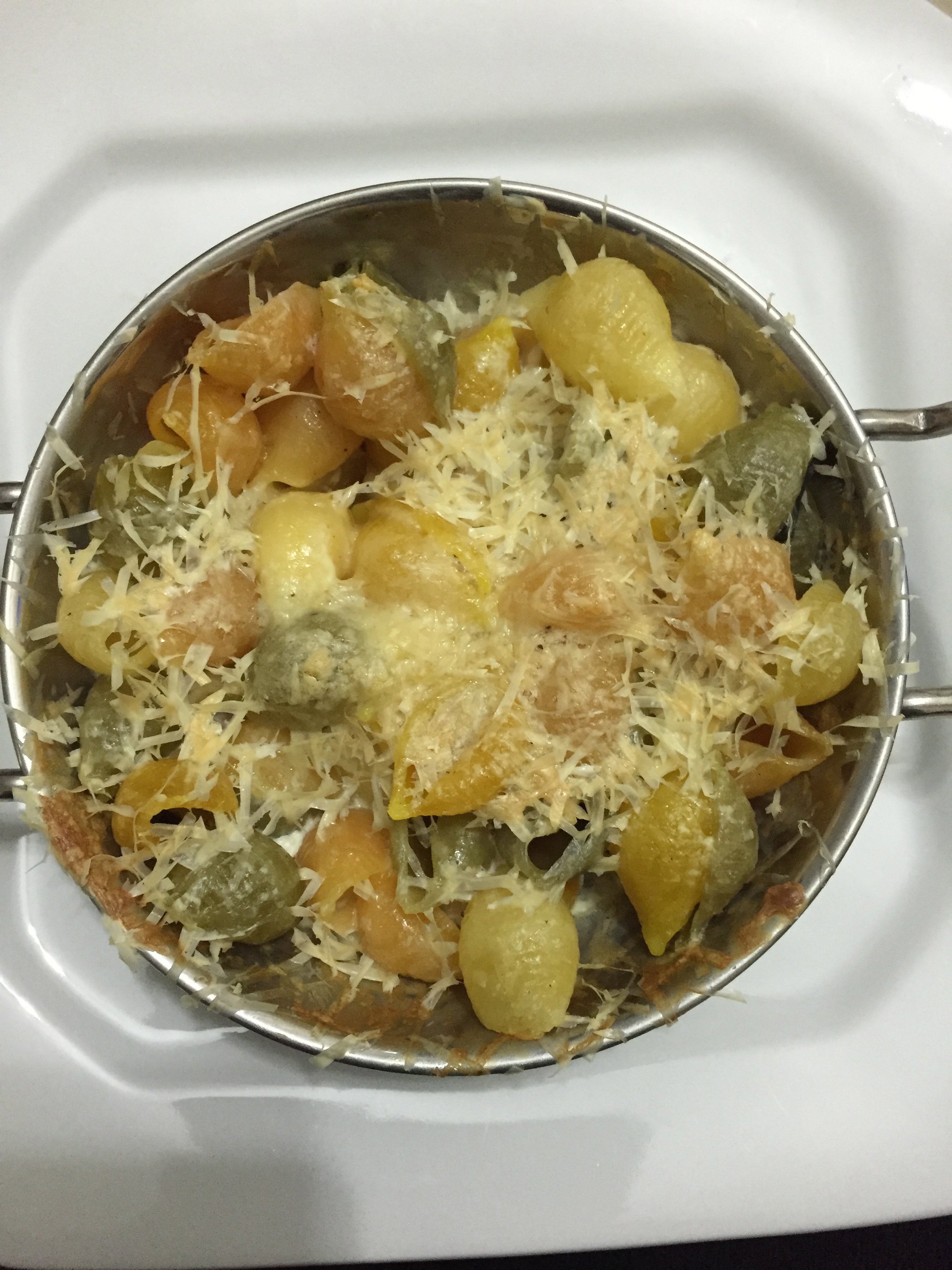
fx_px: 1063
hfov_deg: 48.2
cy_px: 635
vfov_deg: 61.7
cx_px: 476
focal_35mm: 29
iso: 250
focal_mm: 4.15
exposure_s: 1/30
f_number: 2.2
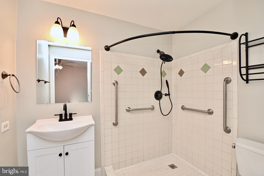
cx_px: 132
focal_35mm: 15
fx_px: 110
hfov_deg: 100.4
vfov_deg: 77.3
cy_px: 88
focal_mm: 10
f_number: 7.1
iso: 320
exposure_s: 1/60
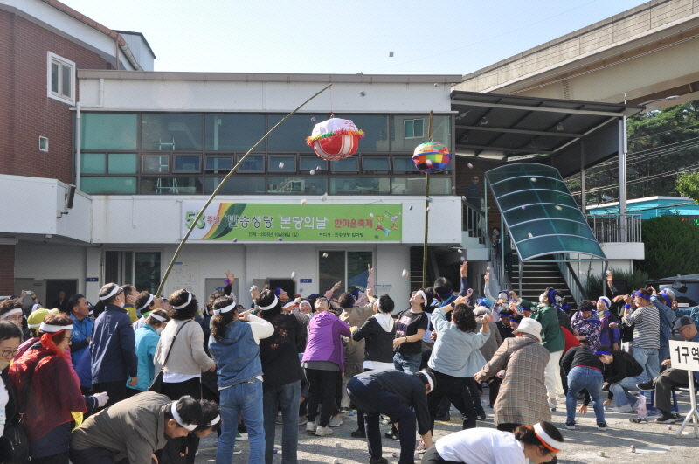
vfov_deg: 28.0
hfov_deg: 41.2
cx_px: 350
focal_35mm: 48
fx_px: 931
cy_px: 232
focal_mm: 32
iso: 200
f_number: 11
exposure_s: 1/125
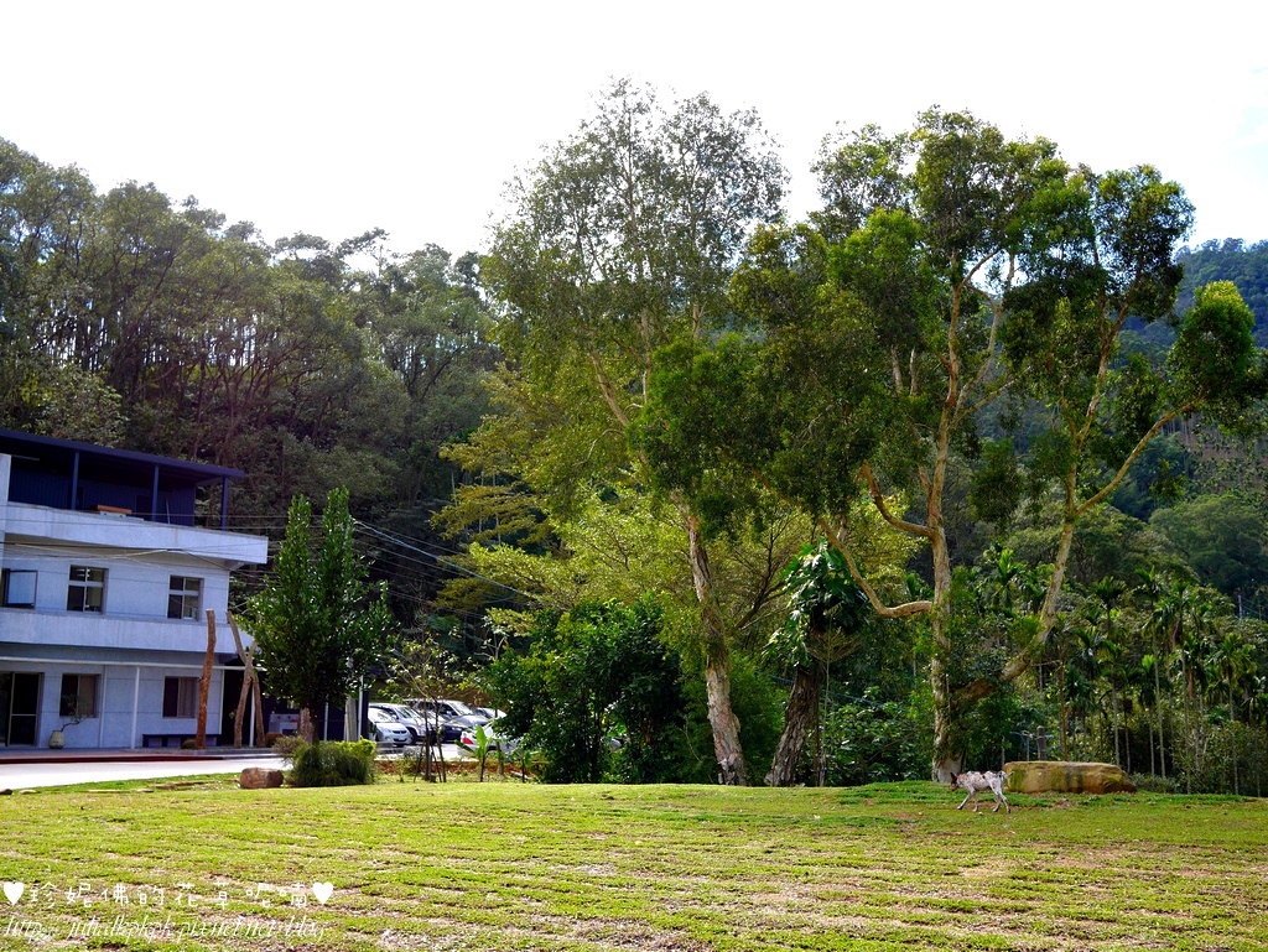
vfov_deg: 36.0
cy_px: 476
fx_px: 1466
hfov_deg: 46.8
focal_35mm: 40
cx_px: 634
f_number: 3.5
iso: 200
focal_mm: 20
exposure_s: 1/500
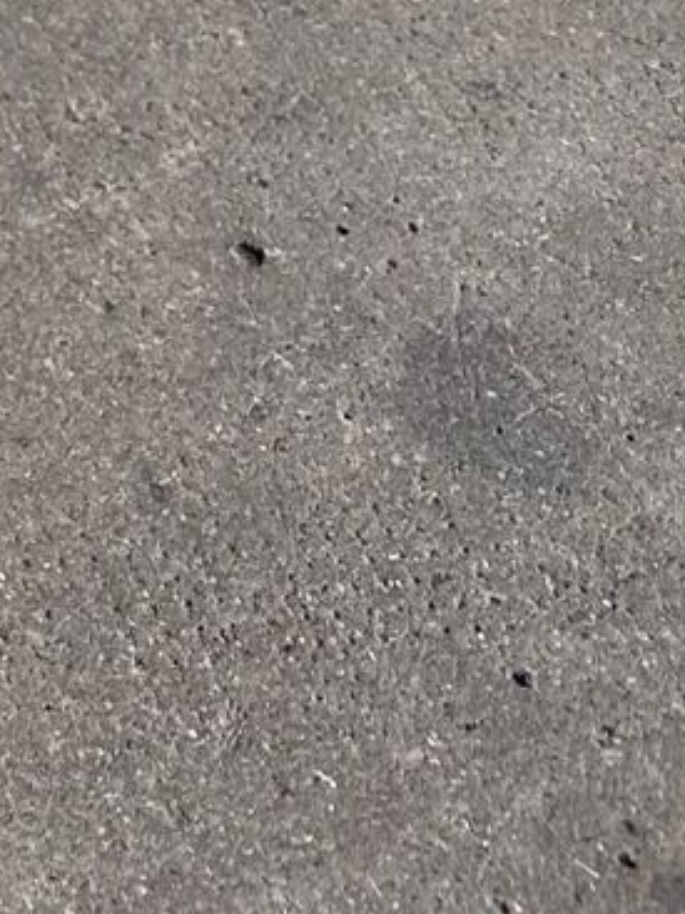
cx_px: -884
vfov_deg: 11.7
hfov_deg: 10.0
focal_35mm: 132
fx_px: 3485
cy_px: -1412
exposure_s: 1/597
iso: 80
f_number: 1.78
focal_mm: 6.86
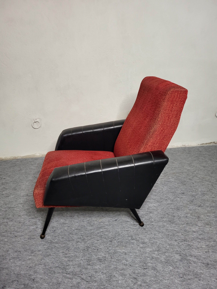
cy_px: 144
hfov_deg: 53.1
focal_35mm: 26
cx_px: 108
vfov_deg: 67.3
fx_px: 217
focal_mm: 5.4
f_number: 1.8
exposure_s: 1/43
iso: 400
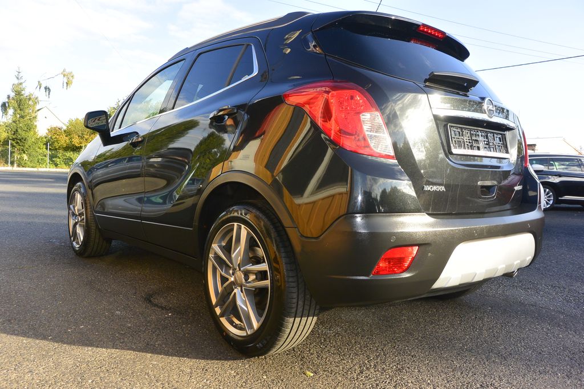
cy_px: 194
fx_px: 438
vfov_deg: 47.9
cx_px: 292
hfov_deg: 67.4
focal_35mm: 27
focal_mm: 10
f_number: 5
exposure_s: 1/250
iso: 160
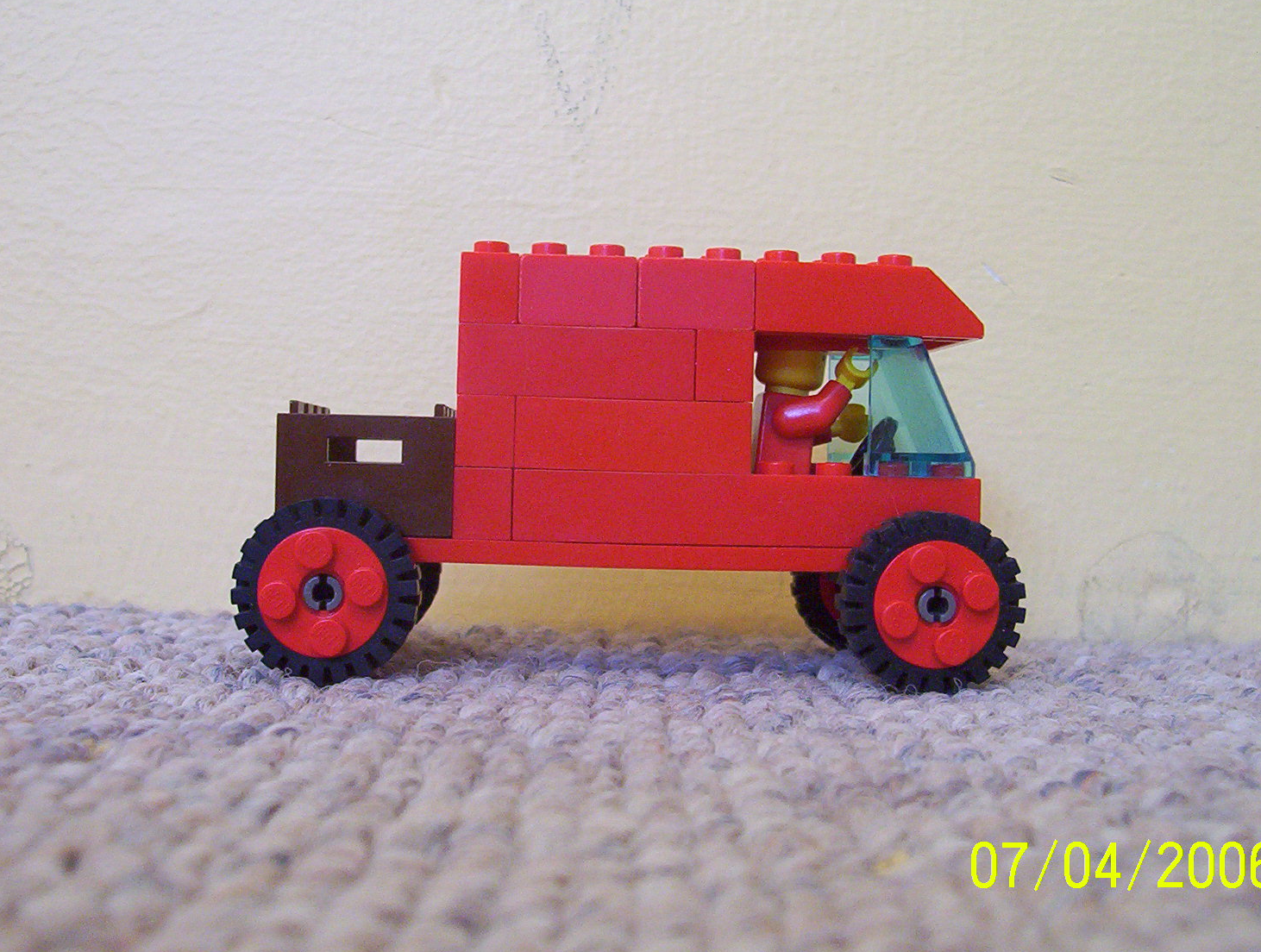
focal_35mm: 48
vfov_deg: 30.4
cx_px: 645
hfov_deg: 39.6
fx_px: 1753
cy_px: 466
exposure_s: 1/8.92
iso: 200
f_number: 2.73
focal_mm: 5.77
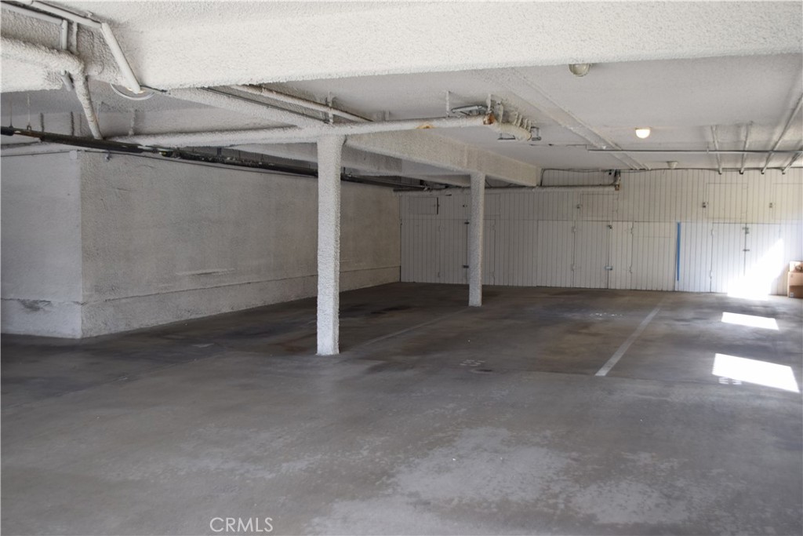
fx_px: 870
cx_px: 402
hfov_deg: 49.5
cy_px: 268
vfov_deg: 34.2
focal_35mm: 39
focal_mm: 26
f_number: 5
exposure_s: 1/100
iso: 400
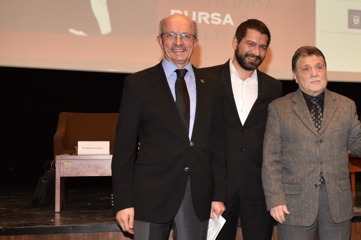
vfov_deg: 21.5
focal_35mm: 63
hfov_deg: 29.3
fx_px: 632
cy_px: 138
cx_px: 381
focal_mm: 29
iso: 1000
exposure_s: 1/125
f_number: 3.5
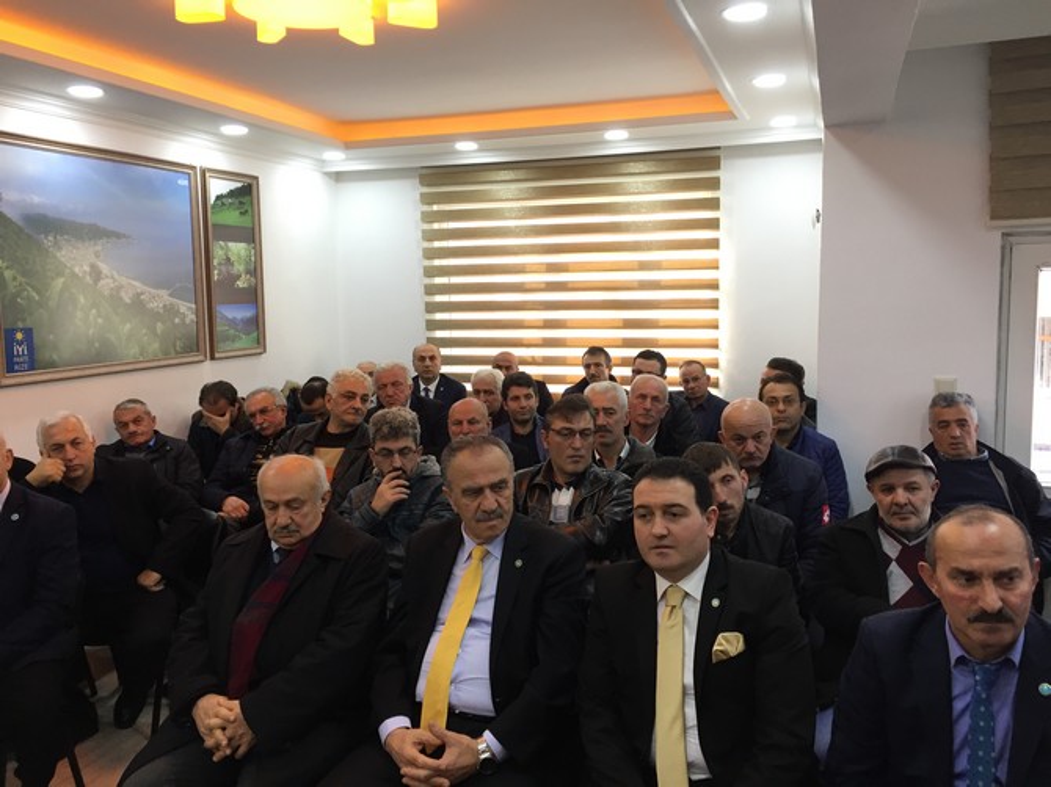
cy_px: 394
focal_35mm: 29
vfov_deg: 48.2
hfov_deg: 61.7
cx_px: 526
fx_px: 880
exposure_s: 1/33
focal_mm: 4.15
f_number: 2.2
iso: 50
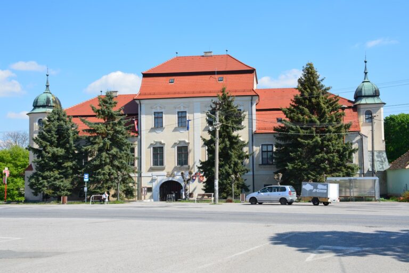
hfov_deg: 41.1
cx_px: 204
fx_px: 545
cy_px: 136
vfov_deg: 28.1
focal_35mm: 48
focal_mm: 32
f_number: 11
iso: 110
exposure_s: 1/125
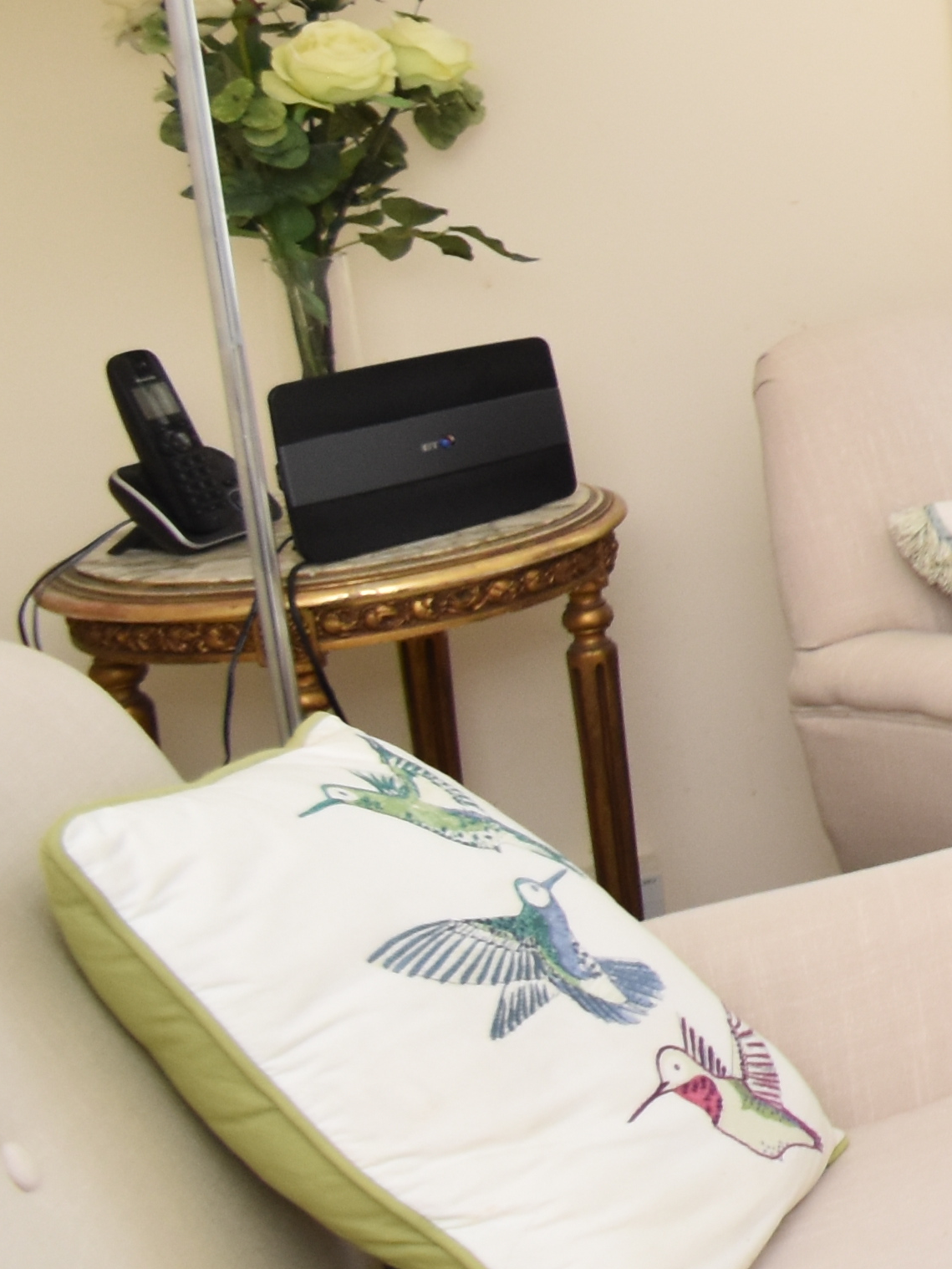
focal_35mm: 57
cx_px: 2483
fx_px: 2090
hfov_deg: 13.7
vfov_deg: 33.1
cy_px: 321
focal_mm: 10
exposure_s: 1/200
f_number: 5
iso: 450
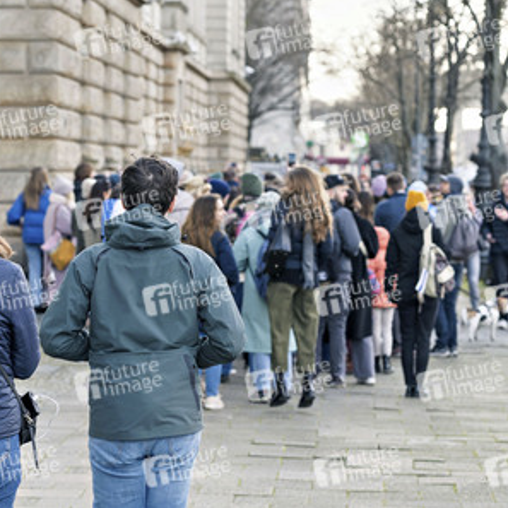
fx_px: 2723
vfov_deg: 10.7
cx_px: 141
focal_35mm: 164
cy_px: 253
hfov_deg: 10.6
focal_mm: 85
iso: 250
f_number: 4
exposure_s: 1/125
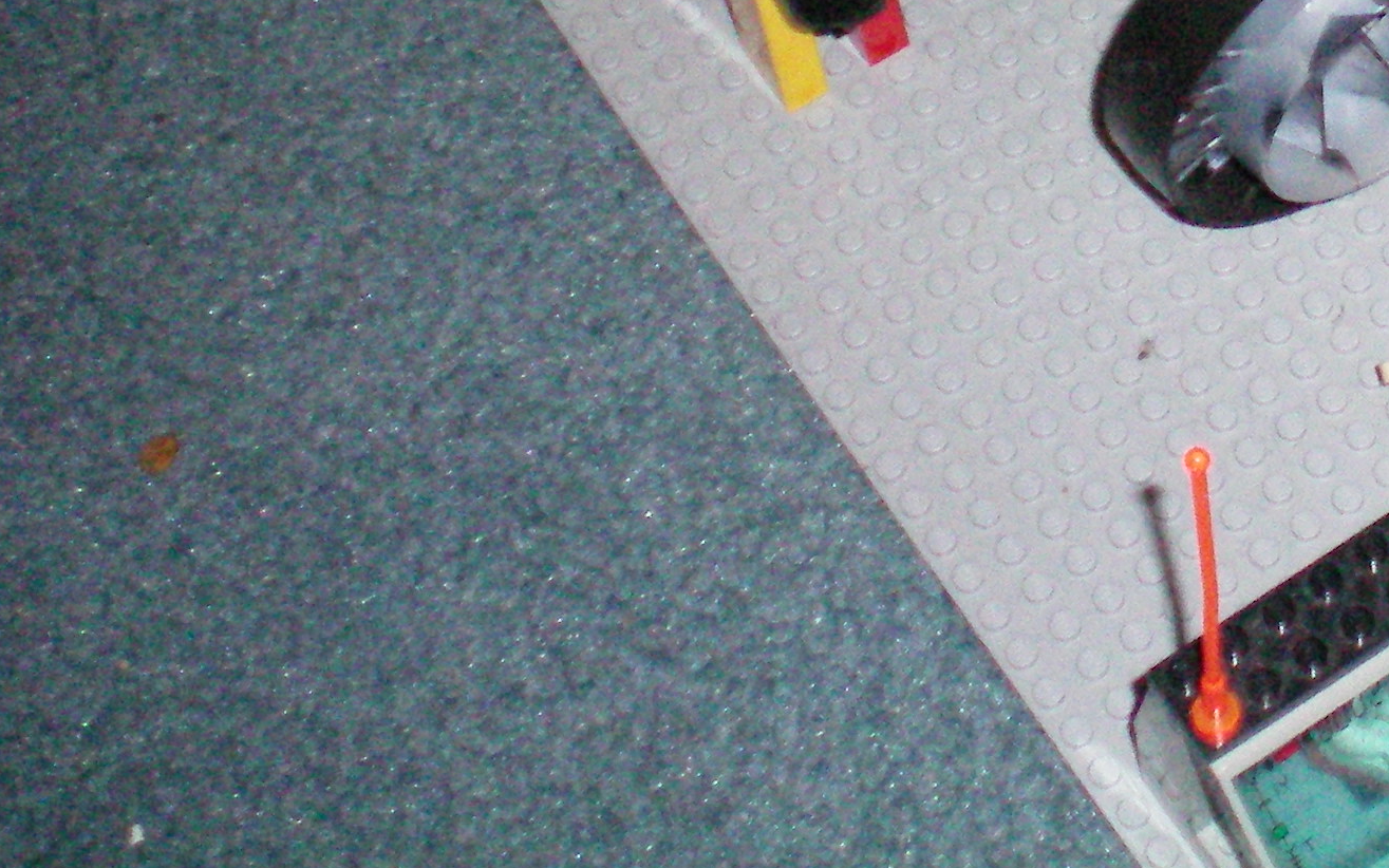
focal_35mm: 100
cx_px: 1620
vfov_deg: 12.5
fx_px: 3786
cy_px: -376
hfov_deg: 19.7
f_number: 3.1
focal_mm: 6.3
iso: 400
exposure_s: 1/60
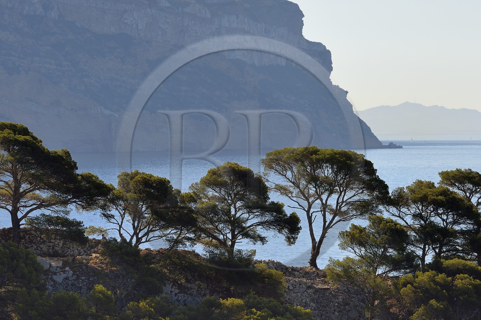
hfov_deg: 11.1
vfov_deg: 7.4
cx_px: 240
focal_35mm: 185
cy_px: 160
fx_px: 2471
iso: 200
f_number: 13
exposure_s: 1/250
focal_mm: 185
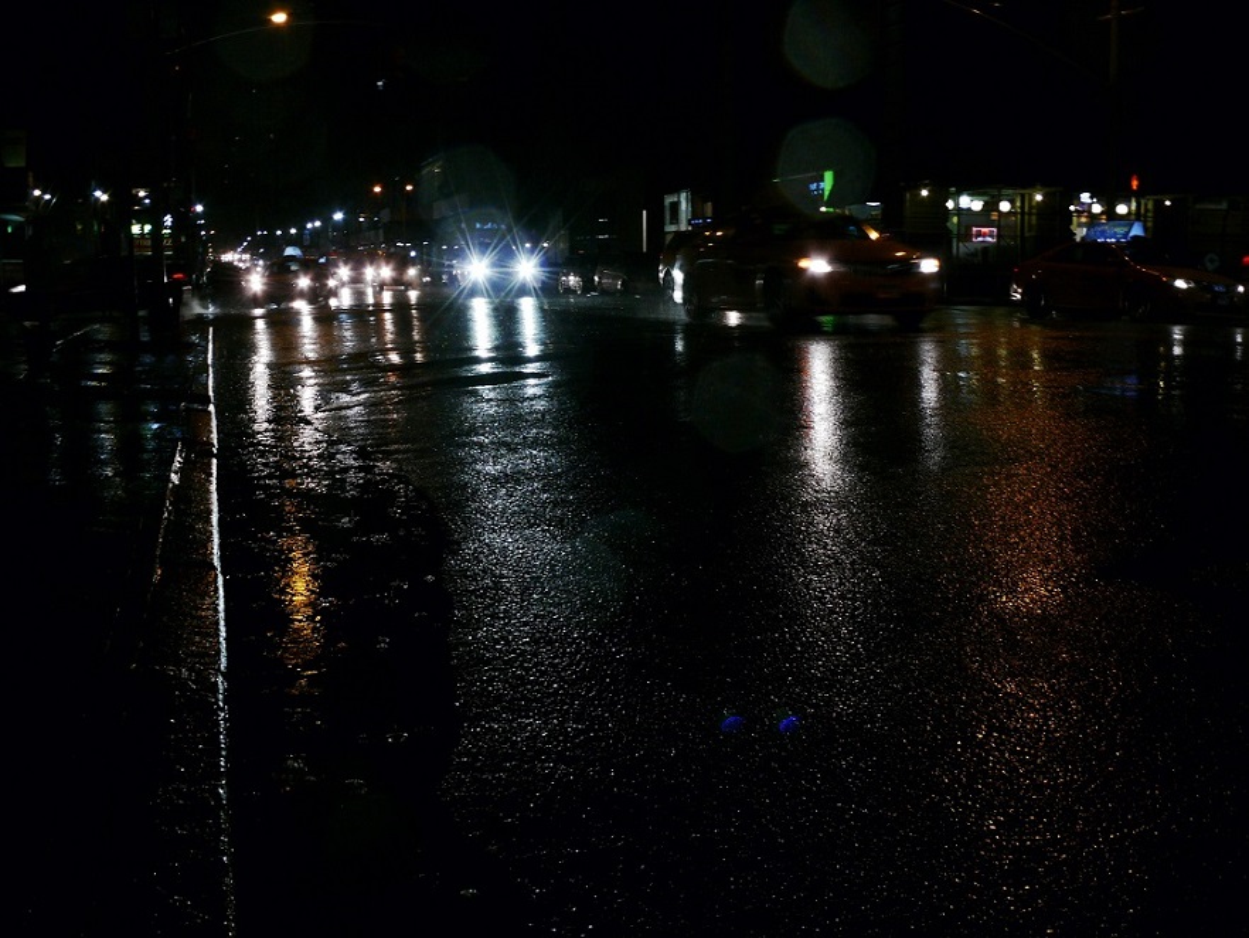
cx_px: 624
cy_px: 469
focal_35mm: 35
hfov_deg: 52.6
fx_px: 1263
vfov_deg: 40.7
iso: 100
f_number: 4
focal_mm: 7.4
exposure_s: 1/25
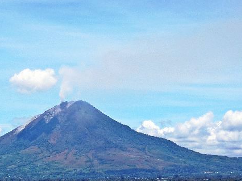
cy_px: 126
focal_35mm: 117
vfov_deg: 12.6
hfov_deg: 16.8
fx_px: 818
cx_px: 73
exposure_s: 1/100
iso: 64
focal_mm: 13.1
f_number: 11.6
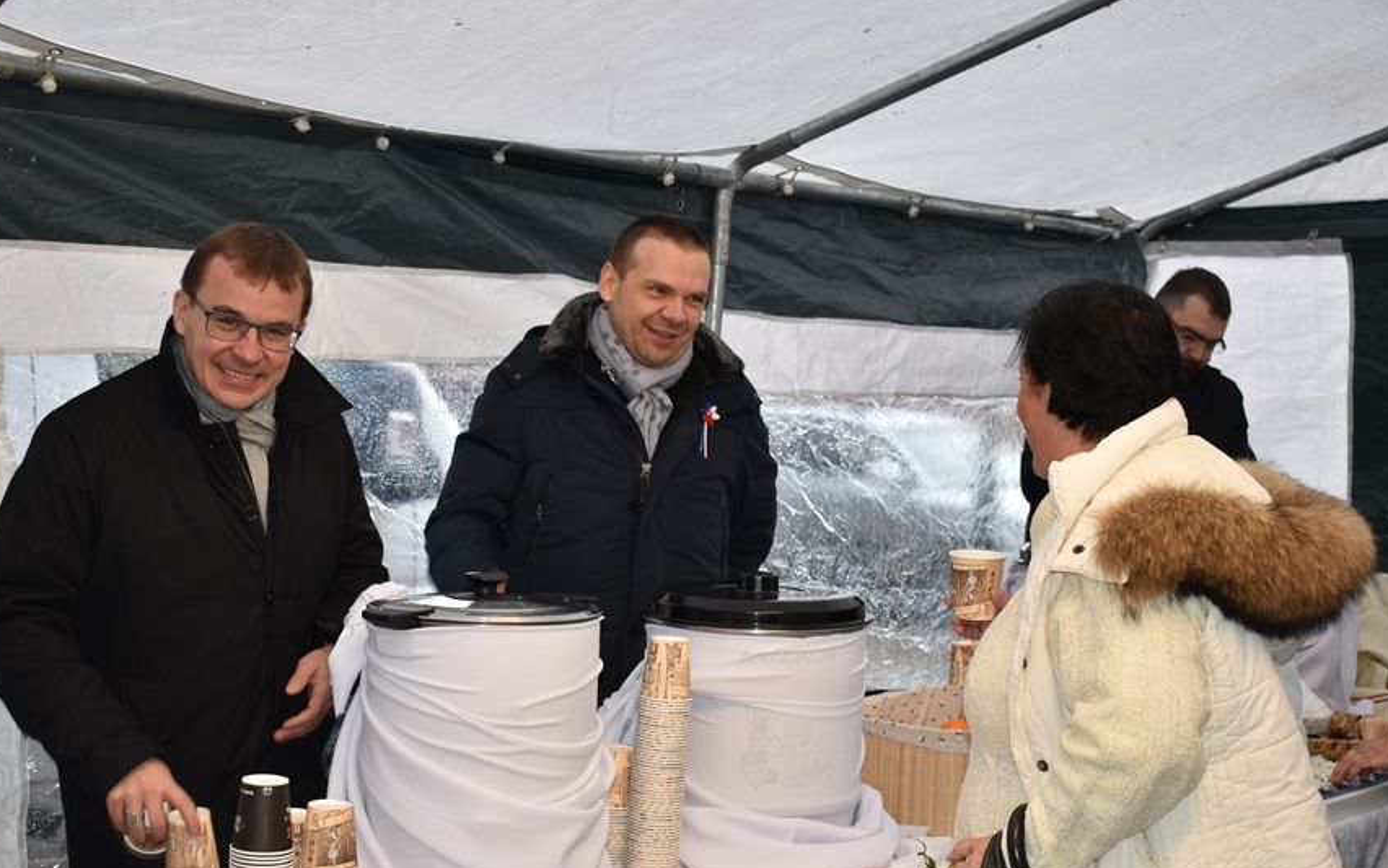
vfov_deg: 26.0
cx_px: 653
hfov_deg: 40.6
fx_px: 1877
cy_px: 548
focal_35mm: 50
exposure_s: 1/60
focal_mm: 27
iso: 320
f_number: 4
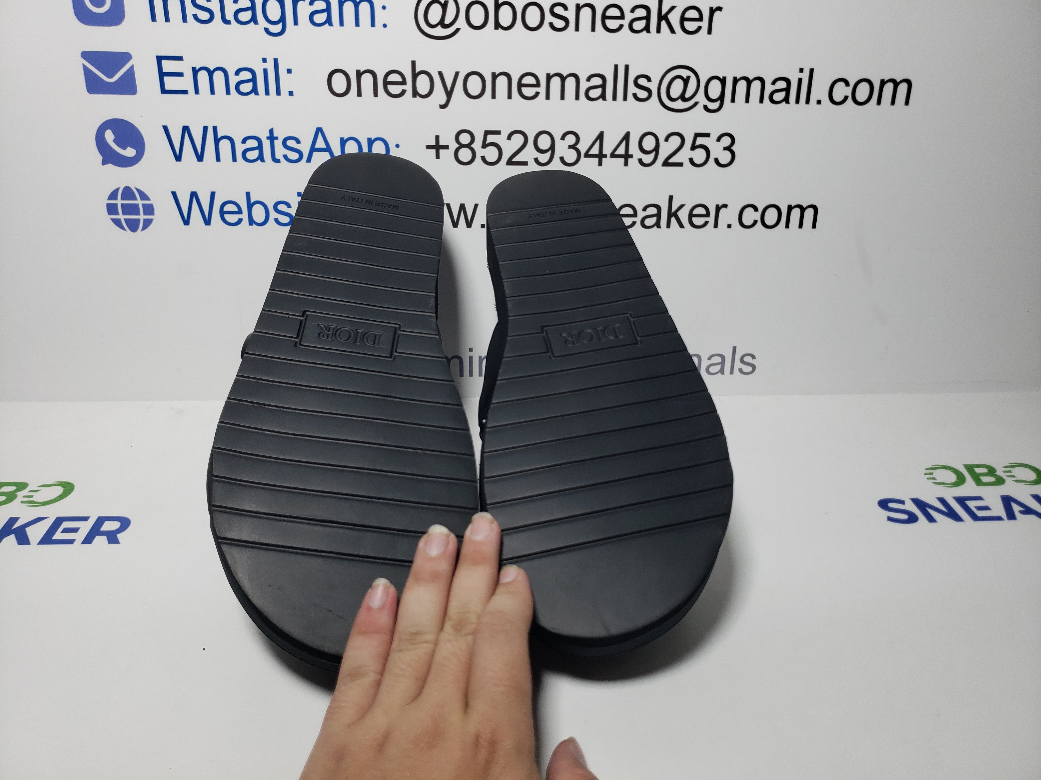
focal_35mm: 26
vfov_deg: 53.1
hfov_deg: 67.3
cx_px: 520
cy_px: 390
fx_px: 782
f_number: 1.5
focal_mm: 4.3
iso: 50
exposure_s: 1/343
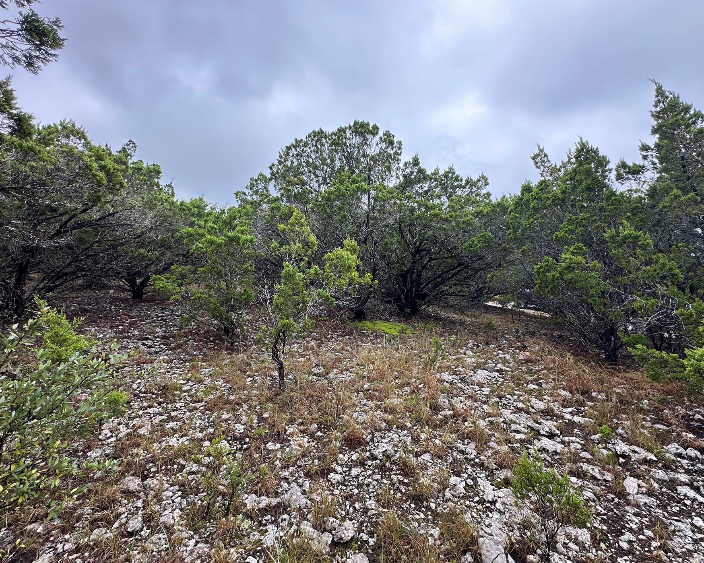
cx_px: 361
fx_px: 333
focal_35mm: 16
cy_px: 271
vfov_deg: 80.3
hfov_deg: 93.1
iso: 40
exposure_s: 1/135
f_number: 2.2
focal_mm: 2.22
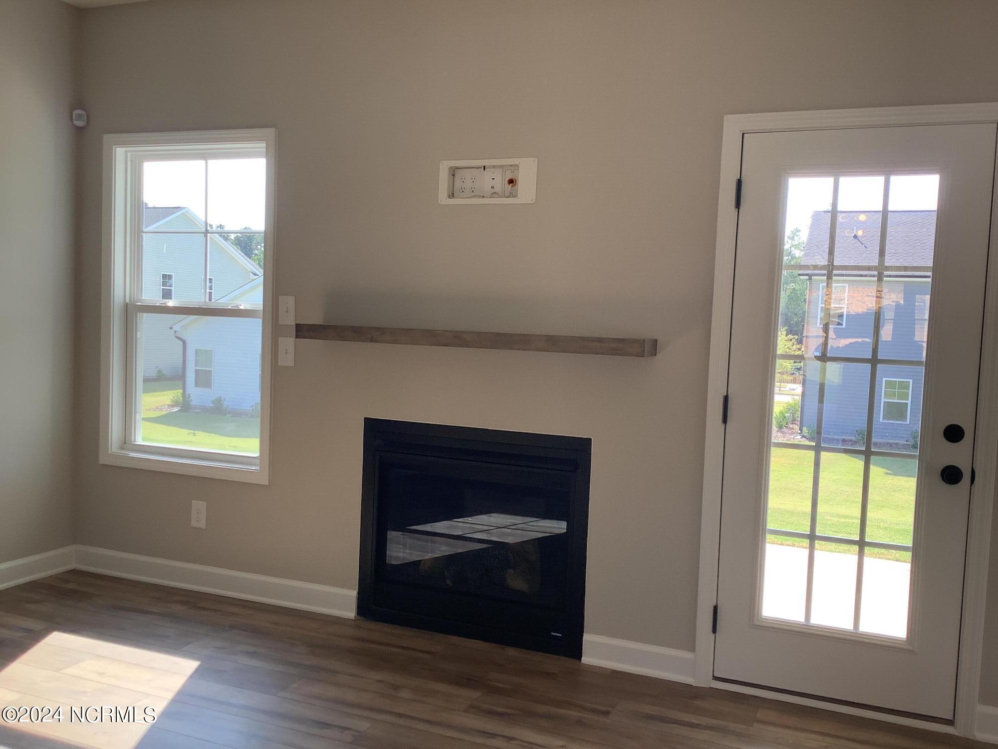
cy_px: 374
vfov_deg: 45.4
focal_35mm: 31
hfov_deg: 58.4
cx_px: 499
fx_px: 894
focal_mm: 3.3
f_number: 2.4
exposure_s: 1/120
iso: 50
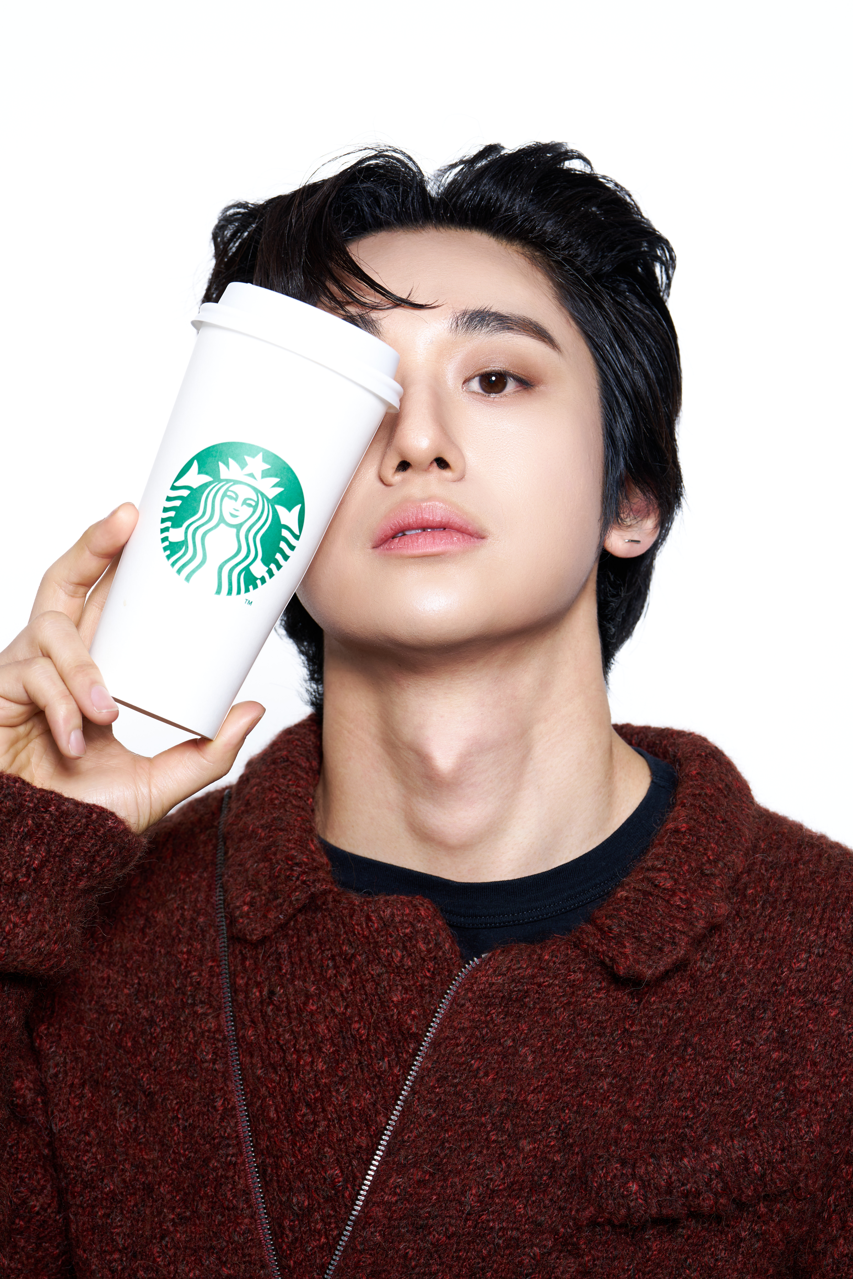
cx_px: 426
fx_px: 4016
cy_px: 640
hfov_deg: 12.1
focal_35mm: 113
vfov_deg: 18.1
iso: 125
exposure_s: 1/125
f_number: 8
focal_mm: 113
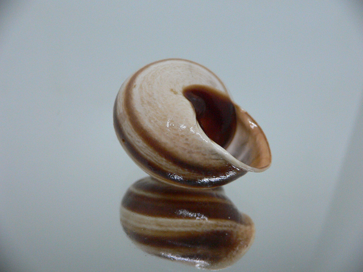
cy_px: 136
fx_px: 367
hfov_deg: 52.6
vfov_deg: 40.7
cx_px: 182
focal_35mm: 35
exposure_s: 1/60
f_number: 2.8
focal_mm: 4.6
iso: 200
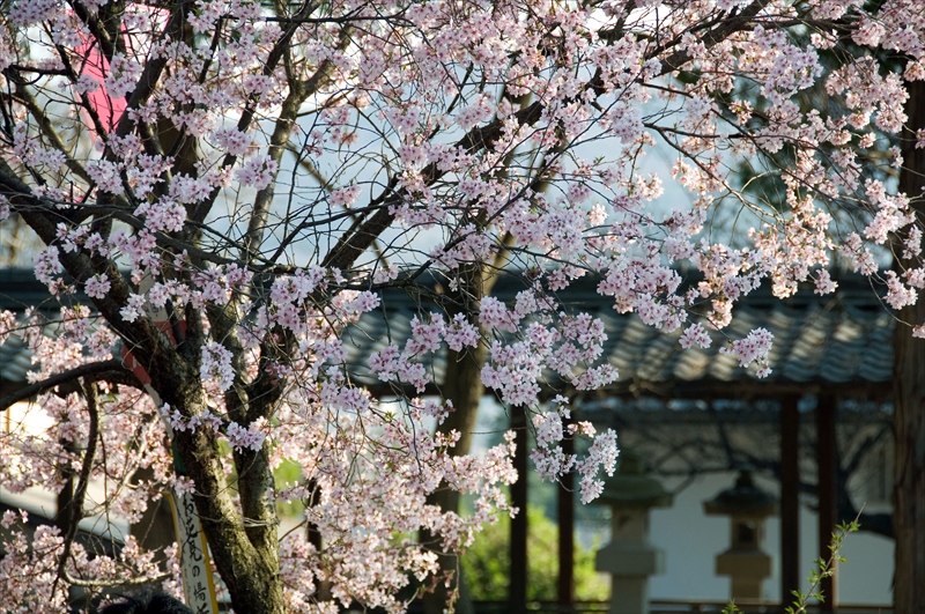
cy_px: 307
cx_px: 462
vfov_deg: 3.4
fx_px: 10391
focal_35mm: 405
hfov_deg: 5.1
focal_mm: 270
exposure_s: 1/200
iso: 200
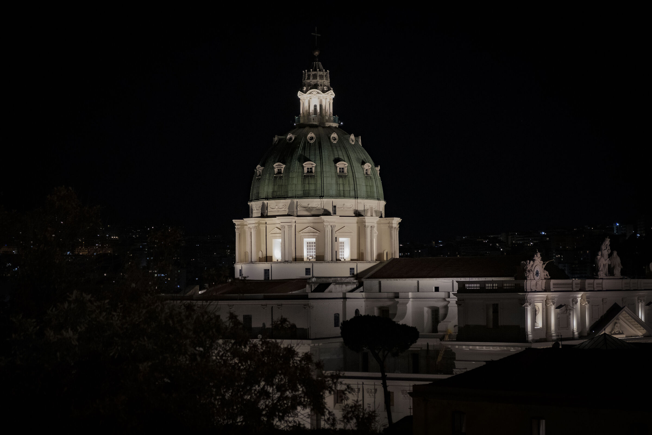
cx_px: 326
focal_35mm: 83
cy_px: 218
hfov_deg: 24.5
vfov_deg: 16.5
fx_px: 1503
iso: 6400
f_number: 4
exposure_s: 1/35
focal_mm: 55
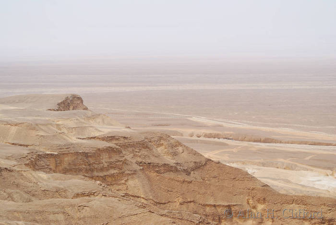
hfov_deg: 17.0
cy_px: 112
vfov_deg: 11.4
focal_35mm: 120
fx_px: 1121
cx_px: 168
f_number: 5.6
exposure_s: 1/500
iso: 100
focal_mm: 80
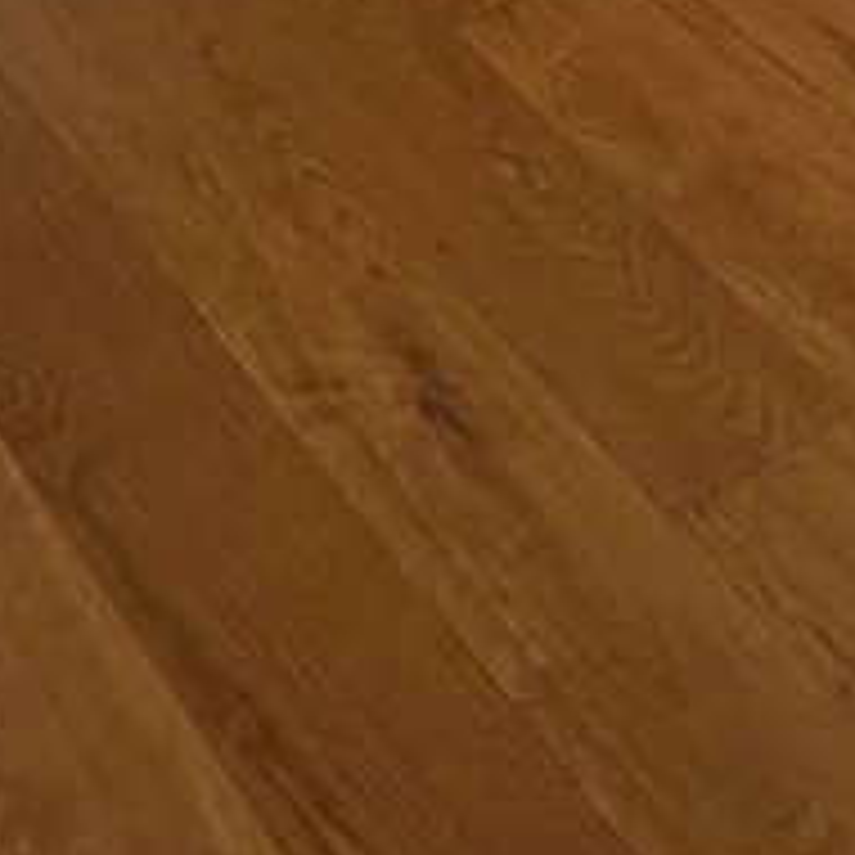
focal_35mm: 94
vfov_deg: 12.1
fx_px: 2627
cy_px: -1521
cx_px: -32
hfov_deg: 18.0
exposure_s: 1/100
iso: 200
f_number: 2.2
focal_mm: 2.22
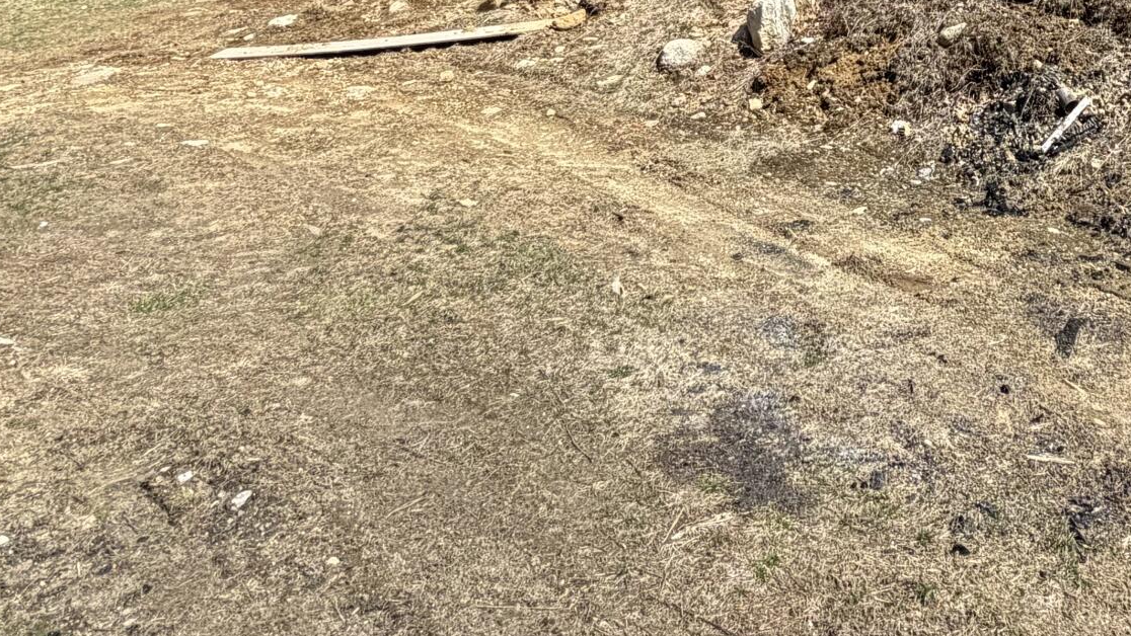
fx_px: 1230
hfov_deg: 46.2
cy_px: -276
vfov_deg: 23.9
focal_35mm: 41
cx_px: 944
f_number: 2.2
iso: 32
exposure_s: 1/770
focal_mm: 2.22
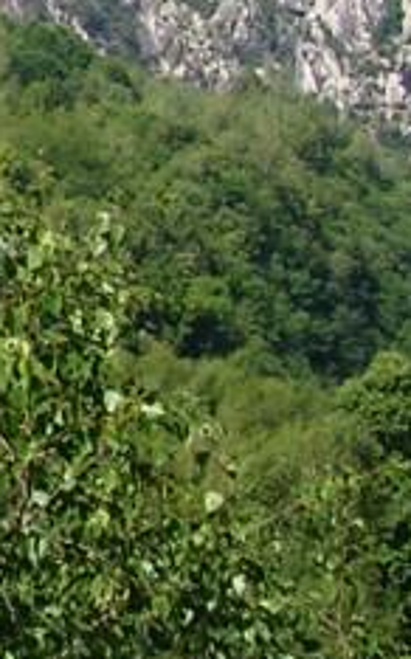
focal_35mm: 176
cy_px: -20
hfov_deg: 6.7
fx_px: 3158
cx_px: -881
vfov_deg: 11.8
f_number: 5.6
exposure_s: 1/174
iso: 50
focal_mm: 5.8
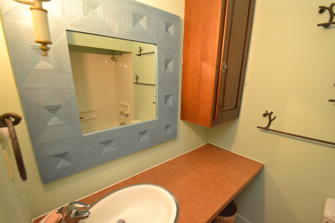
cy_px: 112
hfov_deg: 100.4
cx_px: 168
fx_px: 140
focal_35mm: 15
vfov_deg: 77.3
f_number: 3.5
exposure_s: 1/60
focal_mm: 10
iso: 3200
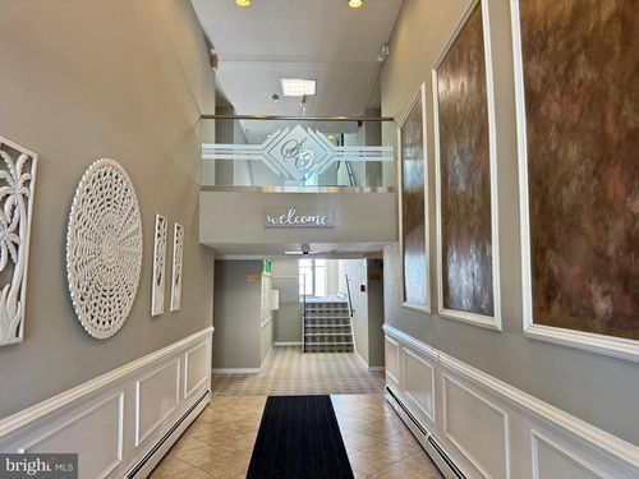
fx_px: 443
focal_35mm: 24
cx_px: 320
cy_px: 240
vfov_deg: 56.8
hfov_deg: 71.6
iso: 160
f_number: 1.78
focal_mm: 6.76
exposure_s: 1/120
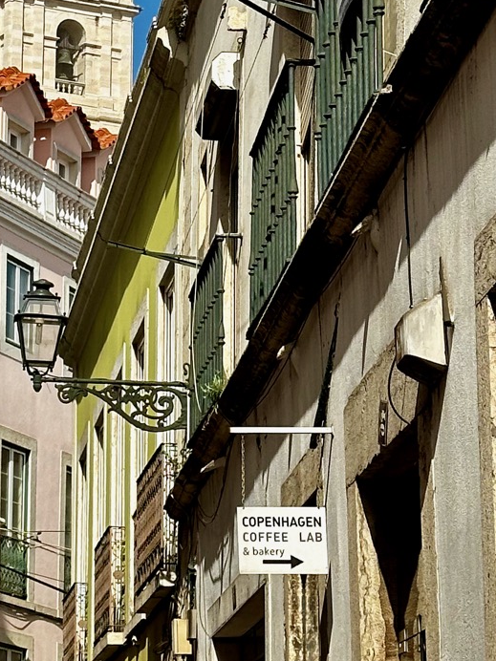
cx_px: -54
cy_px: 125
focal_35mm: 142
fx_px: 2713
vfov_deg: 13.8
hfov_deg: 10.3
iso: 64
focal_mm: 6.86
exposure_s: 1/5882
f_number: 1.78
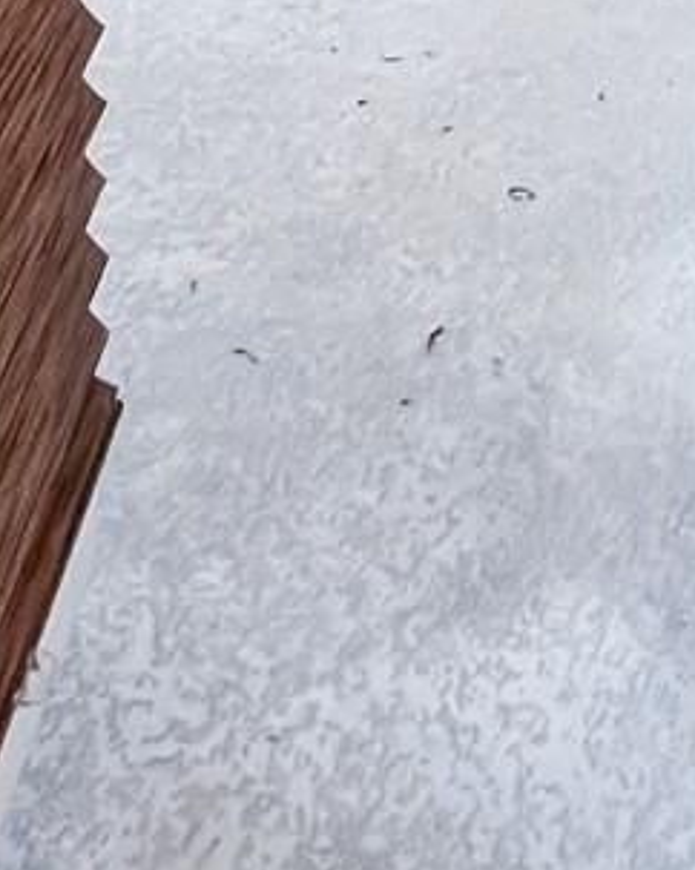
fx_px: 1724
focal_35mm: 67
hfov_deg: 22.4
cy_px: -772
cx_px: 592
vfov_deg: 19.5
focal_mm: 1.57
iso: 250
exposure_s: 1/60
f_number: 1.8
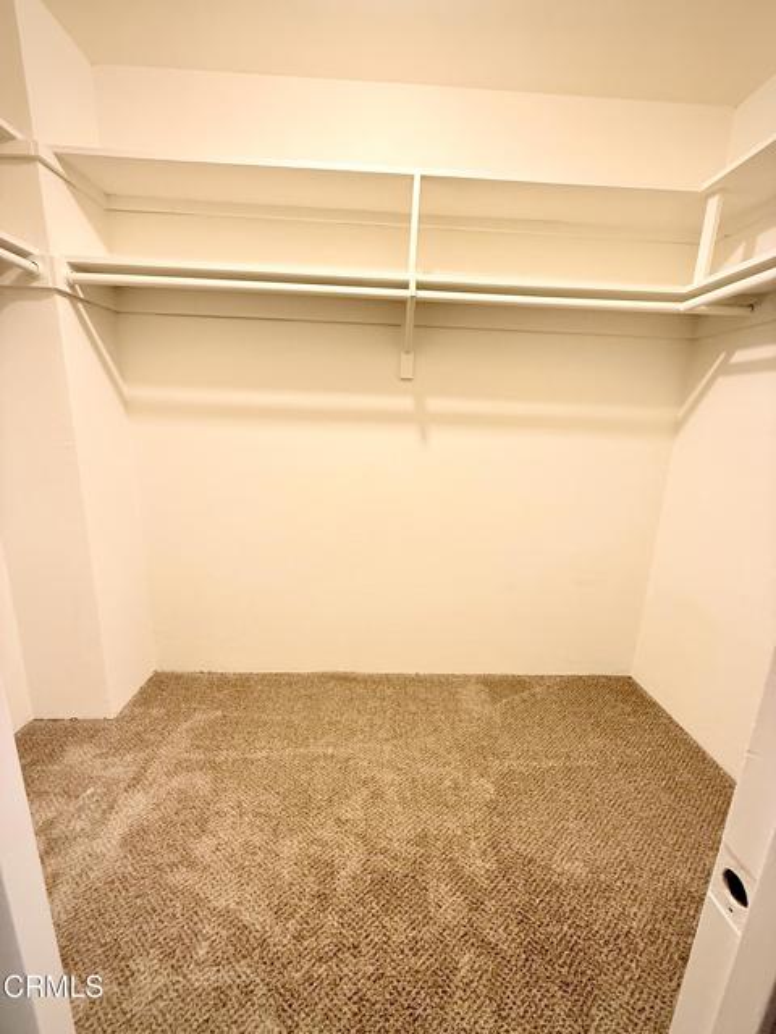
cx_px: 388
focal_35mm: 14
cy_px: 517
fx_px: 418
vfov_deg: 102.1
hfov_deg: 85.7
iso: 400
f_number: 2.2
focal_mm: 2.22
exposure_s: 1/60
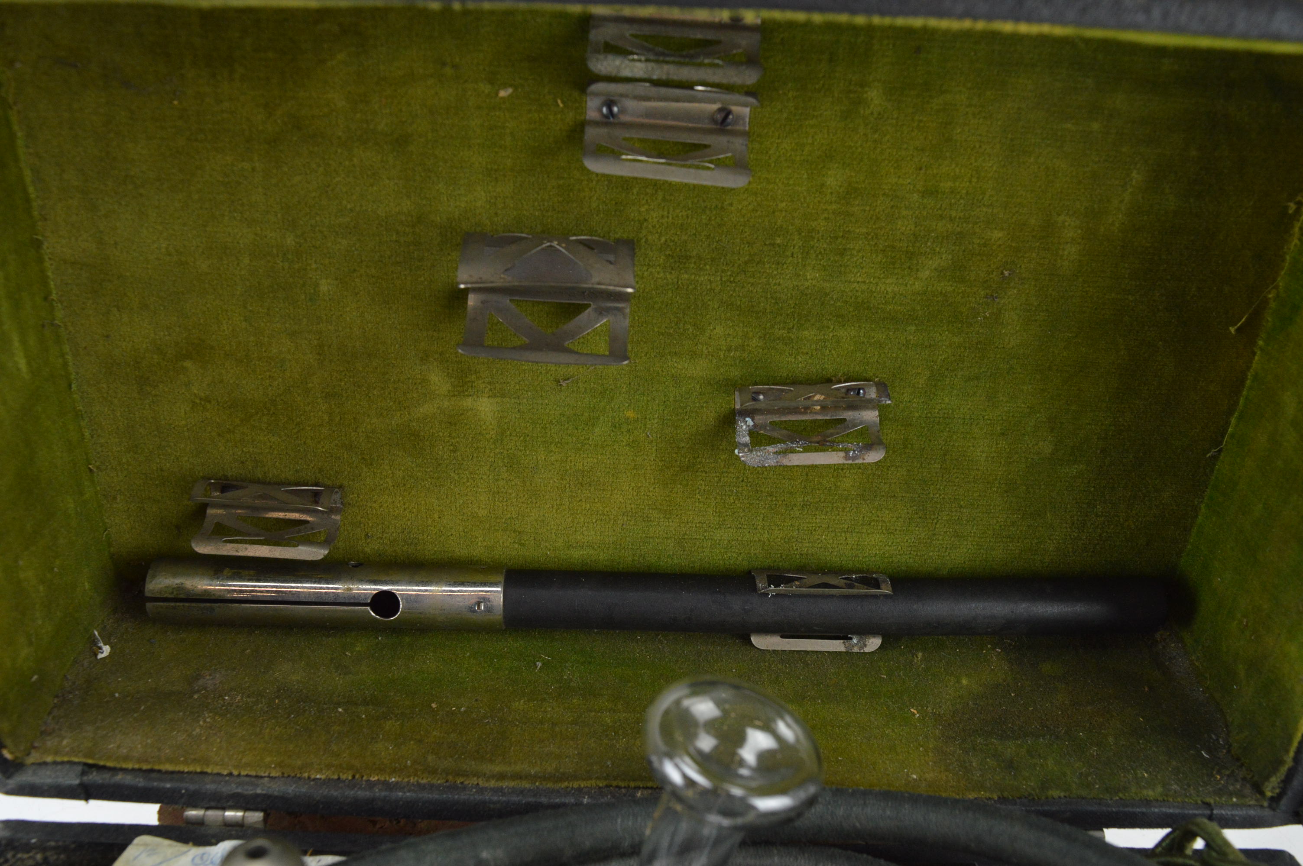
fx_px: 1193
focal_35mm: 33
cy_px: 433
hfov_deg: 57.3
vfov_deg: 39.9
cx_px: 652
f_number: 6.3
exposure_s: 1/80
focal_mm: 22
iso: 800
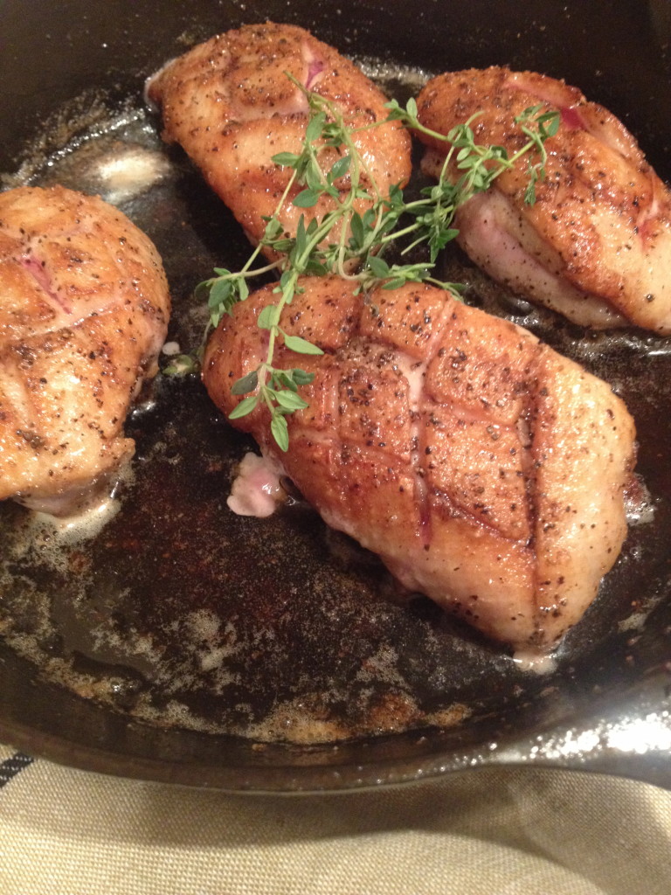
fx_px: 905
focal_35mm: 35
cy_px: 448
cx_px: 336
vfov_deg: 52.6
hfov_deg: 40.7
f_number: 2.4
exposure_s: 1/17
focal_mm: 4.28
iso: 400
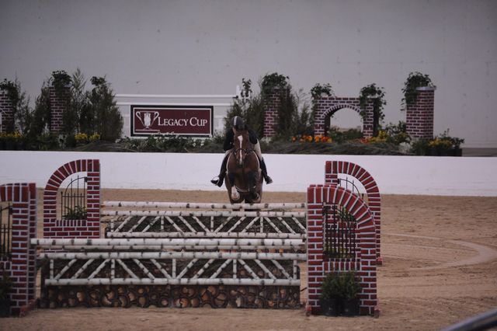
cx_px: 248
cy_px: 166
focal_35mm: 200
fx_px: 2760
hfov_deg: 10.3
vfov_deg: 6.9
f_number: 2.8
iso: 5000
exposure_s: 1/400
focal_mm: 200
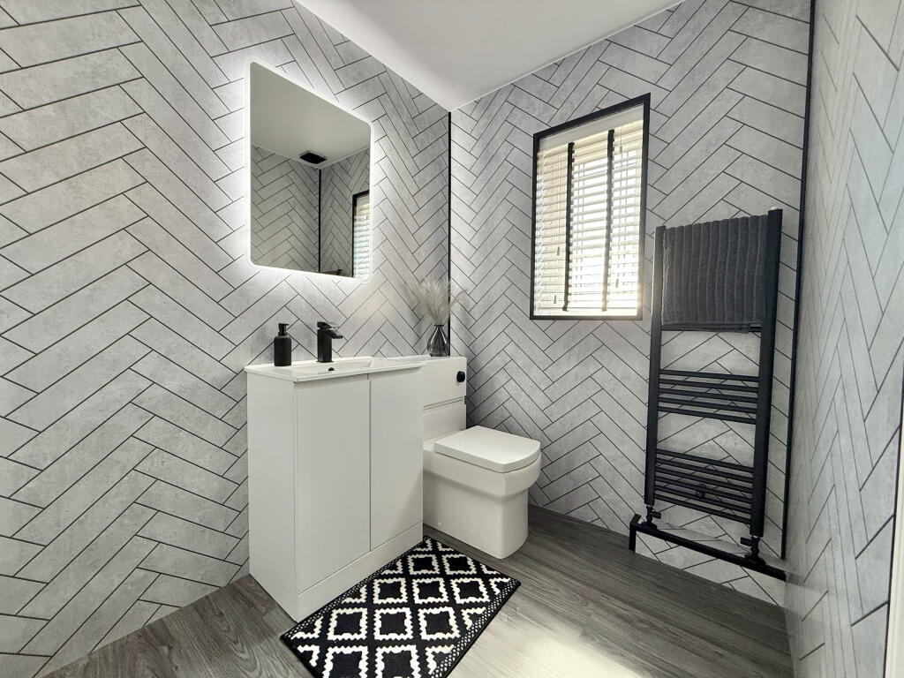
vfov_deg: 85.7
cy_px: 339
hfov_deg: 102.1
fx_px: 366
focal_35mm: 14
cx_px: 452
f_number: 2.2
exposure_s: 1/100
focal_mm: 2.22
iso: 160
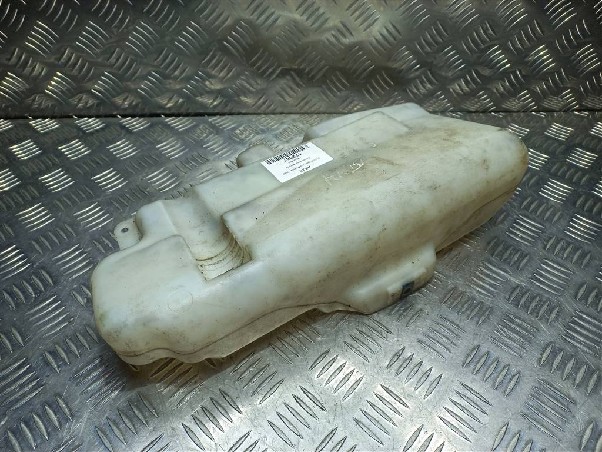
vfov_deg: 54.9
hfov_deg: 69.4
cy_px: 226
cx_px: 301
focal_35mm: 25
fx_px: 435
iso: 40
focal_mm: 4.6
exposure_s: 1/100
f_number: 1.8
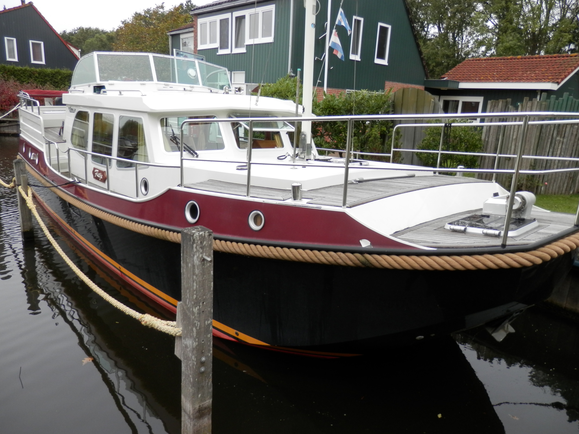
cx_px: 290
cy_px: 217
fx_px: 418
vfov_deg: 54.9
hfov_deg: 69.4
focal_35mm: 25
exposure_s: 1/100
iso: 80
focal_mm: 4.5
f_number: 3
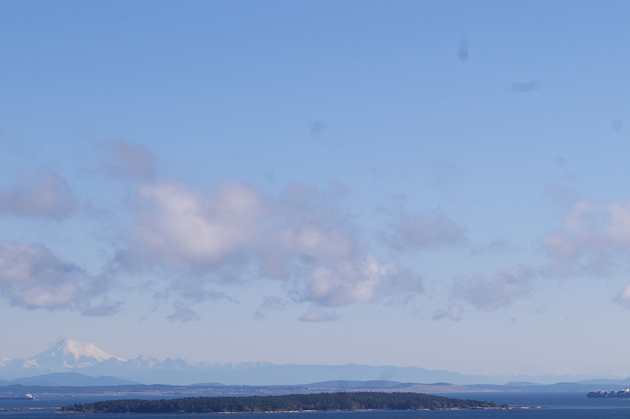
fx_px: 2290
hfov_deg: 15.6
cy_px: 326
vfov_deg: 10.4
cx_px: 443
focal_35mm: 131
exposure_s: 1/350
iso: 200
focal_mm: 50
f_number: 11
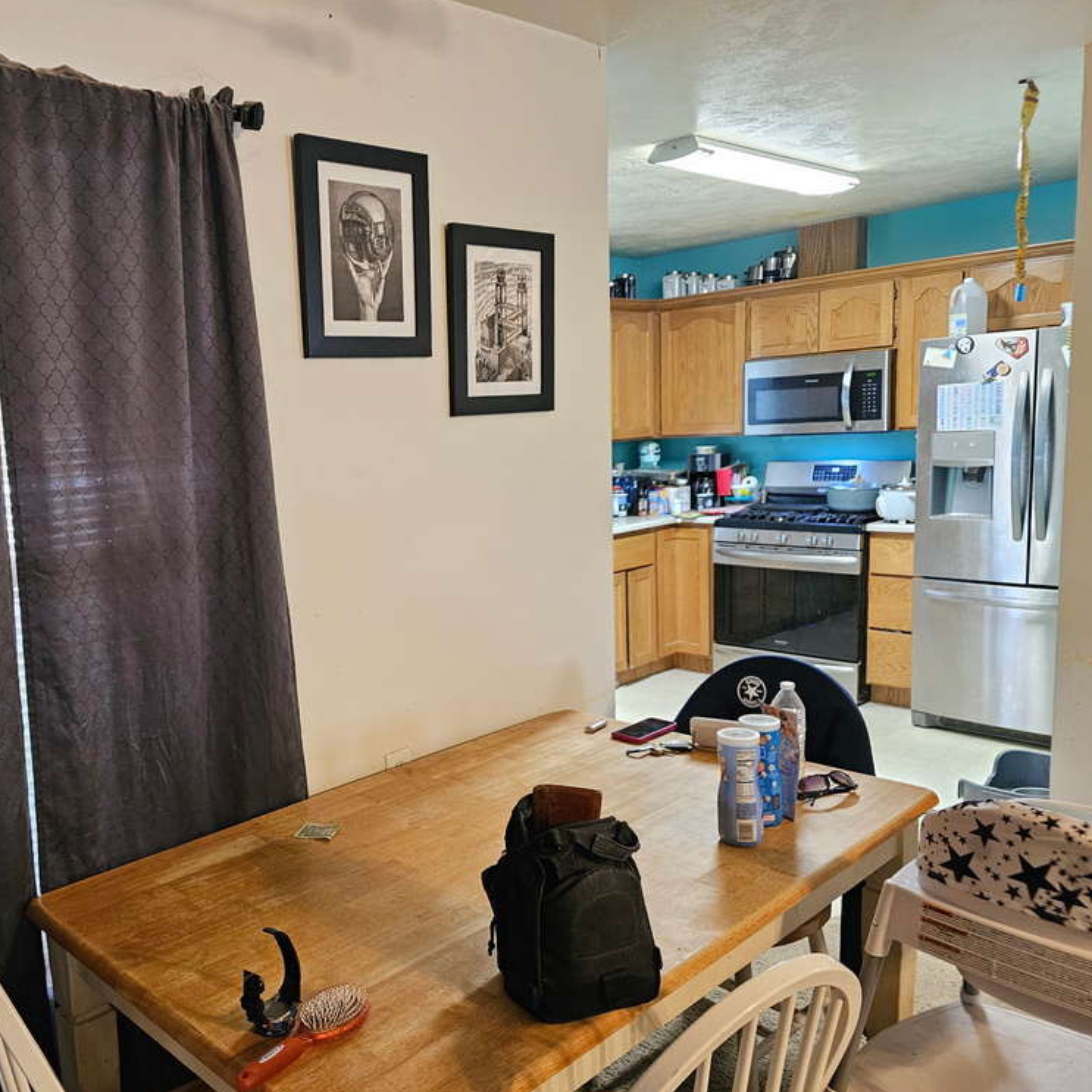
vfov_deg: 57.3
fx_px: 999
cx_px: 347
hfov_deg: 55.9
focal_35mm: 28
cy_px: 560
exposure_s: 1/120
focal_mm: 6.3
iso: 800
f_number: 1.7
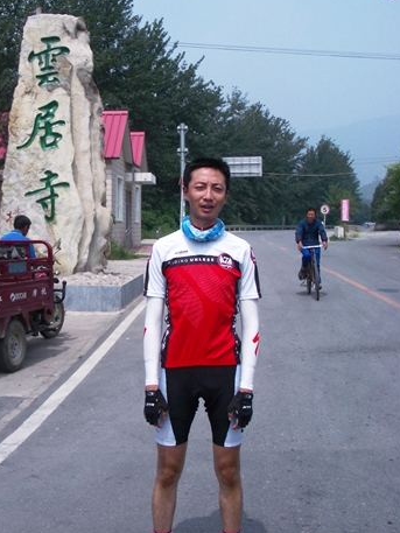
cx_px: 125
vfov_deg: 38.9
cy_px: 265
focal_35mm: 49
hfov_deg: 29.4
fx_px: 755
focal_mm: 5.8
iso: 50
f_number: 4.3
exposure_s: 1/800
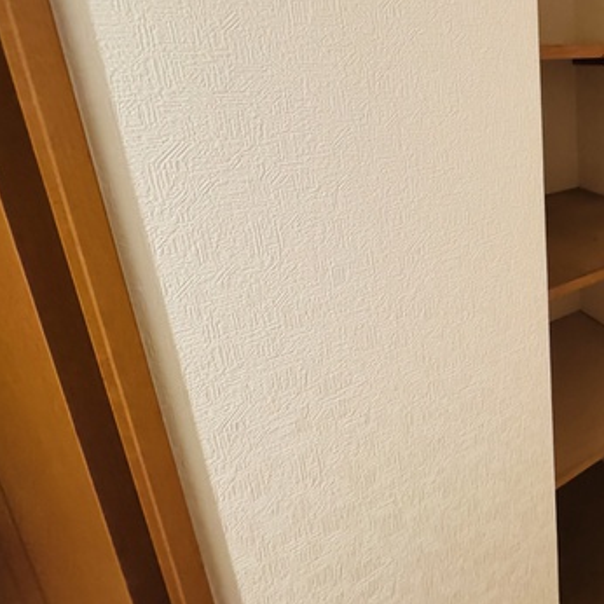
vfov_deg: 60.5
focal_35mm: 25
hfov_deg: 52.7
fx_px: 494
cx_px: 576
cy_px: 175
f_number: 2.2
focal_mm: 2.22
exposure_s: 1/60
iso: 1250
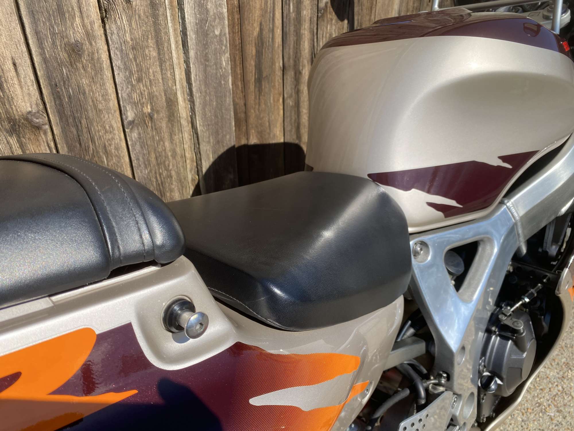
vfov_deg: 53.1
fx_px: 431
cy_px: 216
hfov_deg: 67.3
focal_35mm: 26
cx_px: 287
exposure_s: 1/2358
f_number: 1.8
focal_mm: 4.25
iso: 32
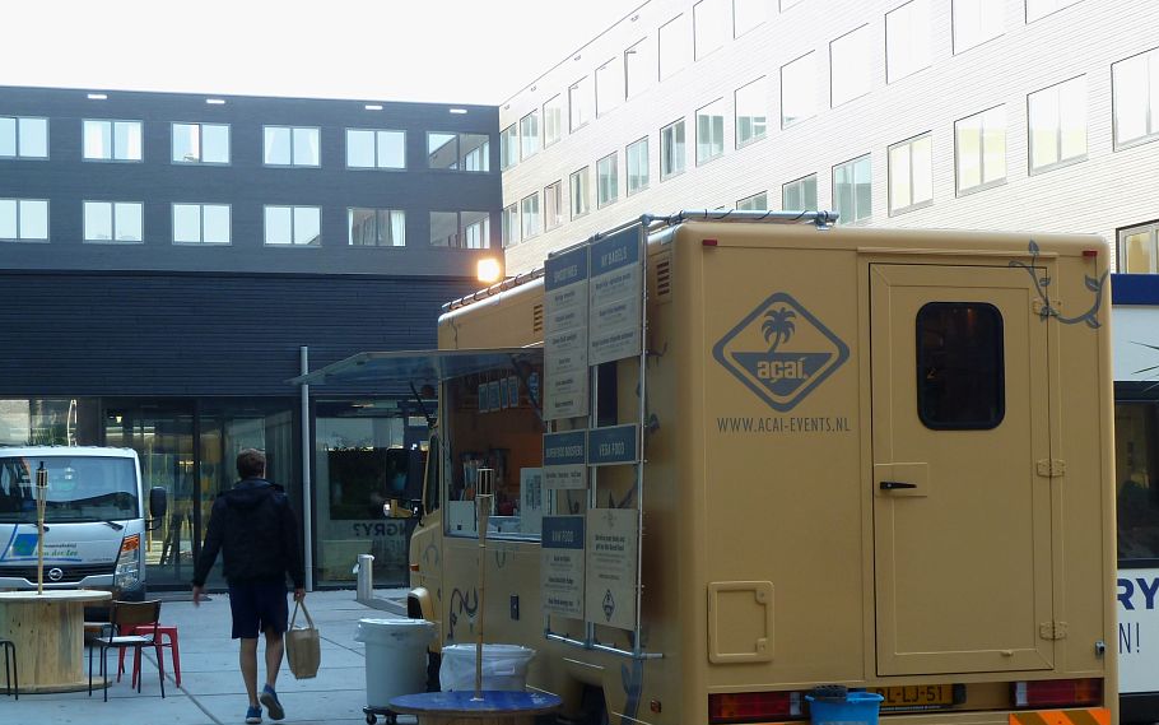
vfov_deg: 20.9
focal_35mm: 62
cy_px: 448
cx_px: 540
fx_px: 1959
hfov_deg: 33.0
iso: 100
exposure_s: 1/40
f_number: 3.8
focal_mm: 8.5
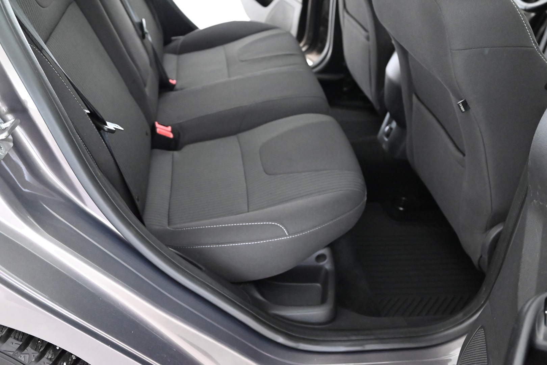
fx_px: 517
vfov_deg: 38.9
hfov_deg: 55.8
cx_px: 274
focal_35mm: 34
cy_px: 182
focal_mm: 34
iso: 12800
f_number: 5
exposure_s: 1/60
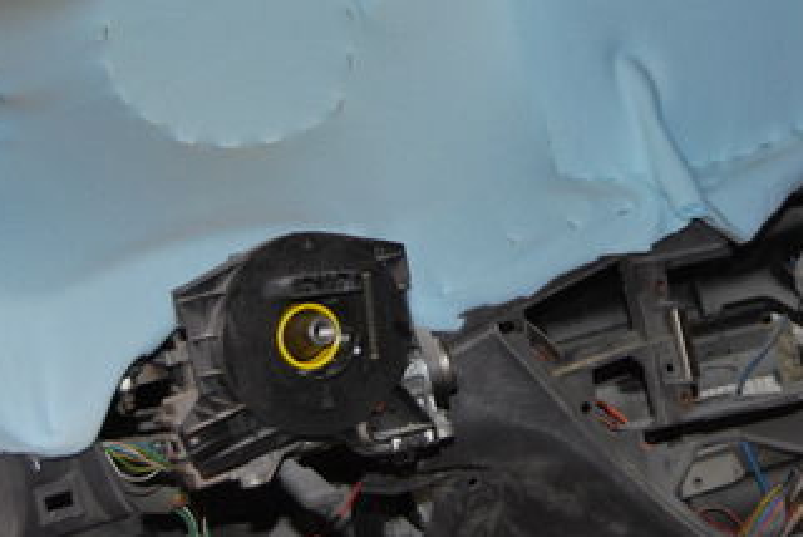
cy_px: 115
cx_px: 547
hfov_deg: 22.5
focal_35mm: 90
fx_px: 2009
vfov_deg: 15.1
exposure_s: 1/60
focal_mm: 30
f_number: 4.2
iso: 200
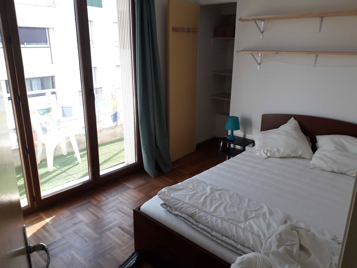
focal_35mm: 27
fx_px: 278
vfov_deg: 51.4
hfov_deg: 65.3
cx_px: 178
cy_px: 134
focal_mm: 3.6
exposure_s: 1/120
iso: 50
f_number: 1.9
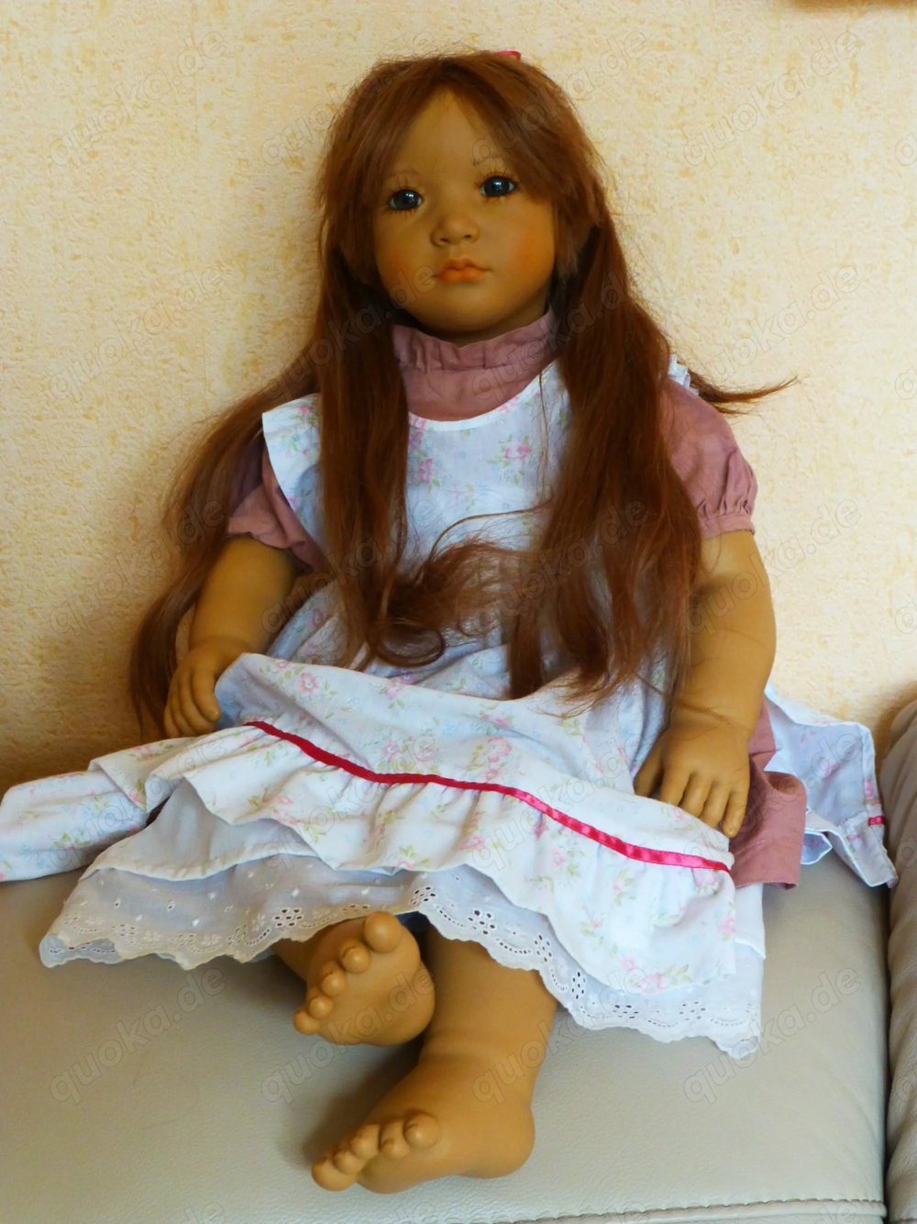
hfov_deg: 28.6
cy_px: 612
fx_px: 1802
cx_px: 458
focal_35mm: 51
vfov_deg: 37.5
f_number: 4.4
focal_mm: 9
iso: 400
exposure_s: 1/6
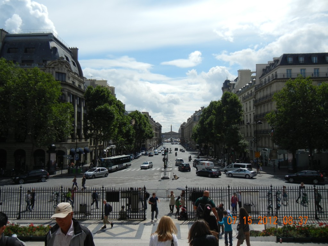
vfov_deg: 46.8
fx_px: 284
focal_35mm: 30
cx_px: 164
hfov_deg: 60.0
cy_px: 123
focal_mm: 5.4
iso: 160
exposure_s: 1/665
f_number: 7
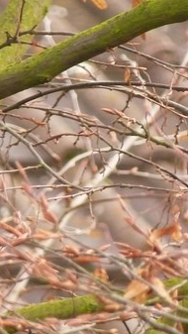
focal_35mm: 1017
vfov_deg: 2.1
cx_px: 203
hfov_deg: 1.2
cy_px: 134
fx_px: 8997
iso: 400
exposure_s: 1/50
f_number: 3.7
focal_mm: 88.8
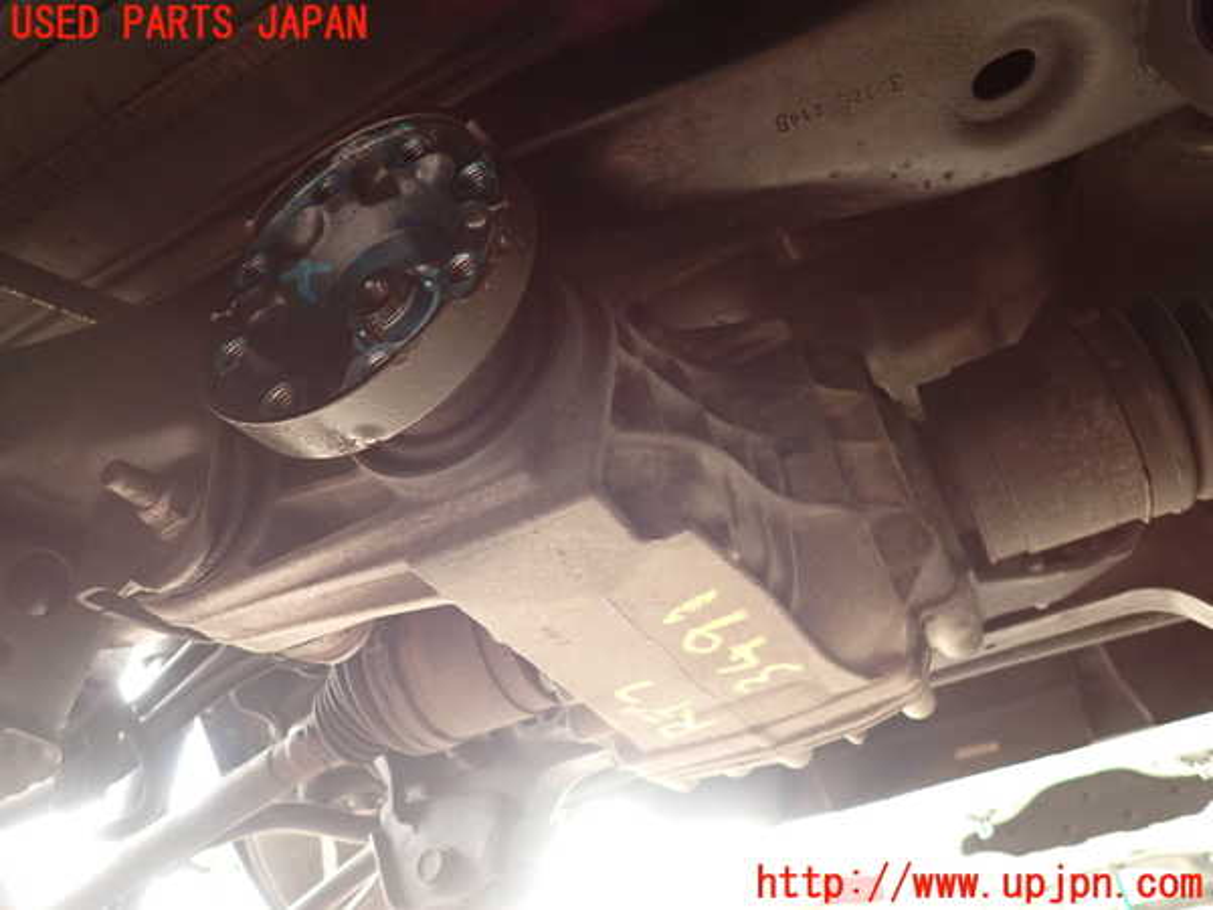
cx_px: 606
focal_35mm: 25
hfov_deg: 69.4
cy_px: 455
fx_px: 876
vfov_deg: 54.9
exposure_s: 1/30
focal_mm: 4.5
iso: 250
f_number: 2
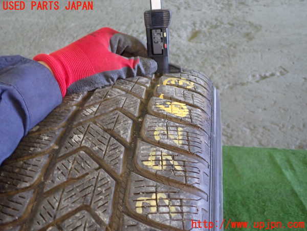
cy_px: 116
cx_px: 154
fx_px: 266
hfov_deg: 60.0
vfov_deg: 46.8
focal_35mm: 30
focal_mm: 5.4
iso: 500
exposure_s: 1/30
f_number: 2.3
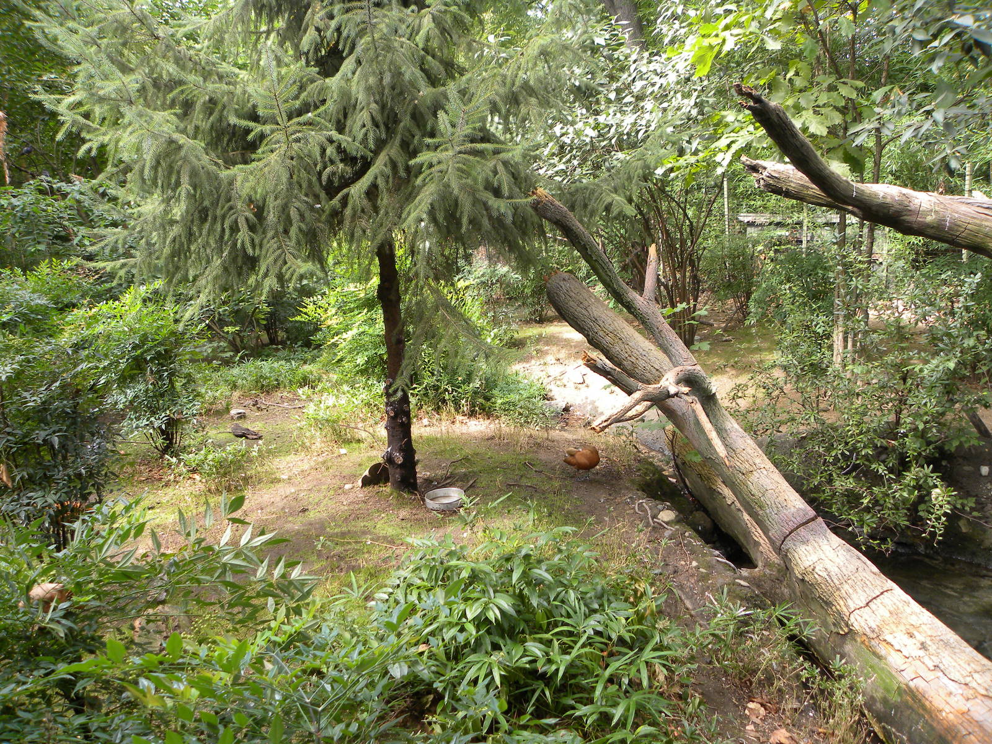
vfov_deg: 53.1
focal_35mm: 26
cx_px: 496
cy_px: 372
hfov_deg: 67.3
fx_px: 745
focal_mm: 4.6
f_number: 2.8
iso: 88
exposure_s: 1/66.6
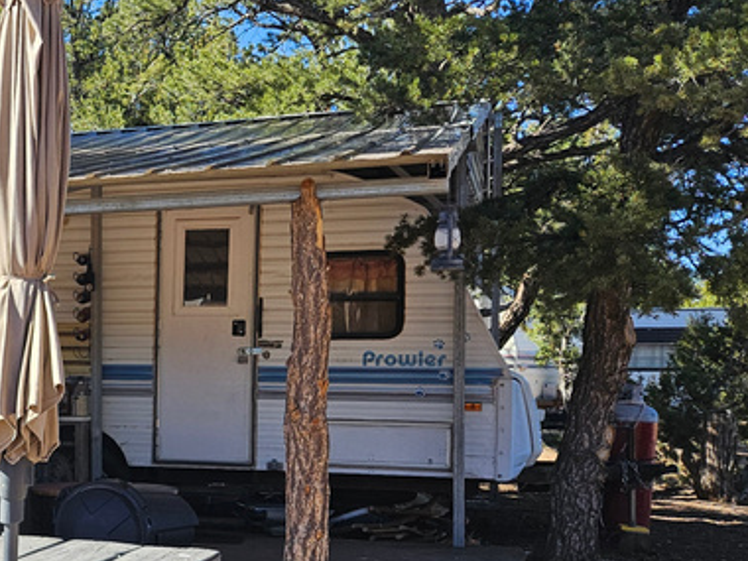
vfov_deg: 23.5
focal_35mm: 62
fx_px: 1340
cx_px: -163
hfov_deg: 27.3
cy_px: 394
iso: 40
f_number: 1.8
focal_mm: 5.4
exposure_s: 1/1189
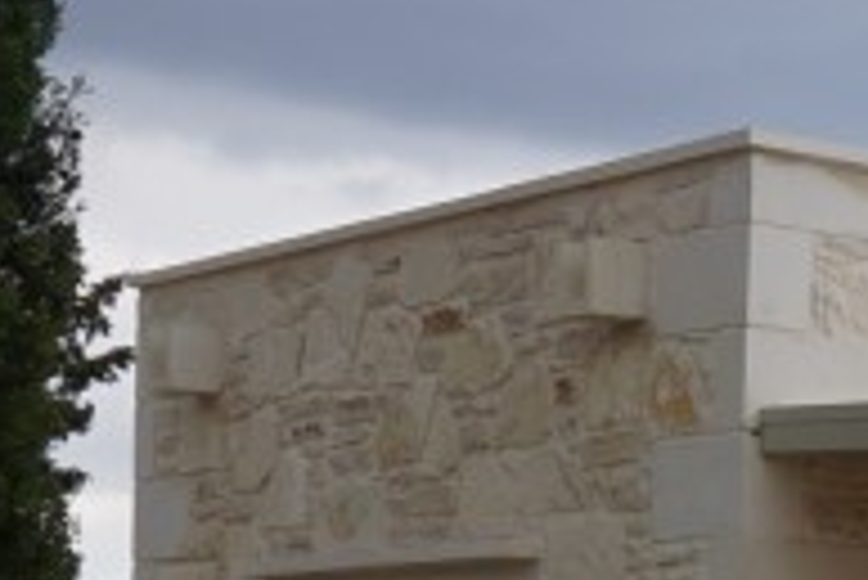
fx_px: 3450
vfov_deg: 9.2
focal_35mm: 143
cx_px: 1844
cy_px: 1012
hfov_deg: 12.3
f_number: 8
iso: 100
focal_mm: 16
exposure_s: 1/80
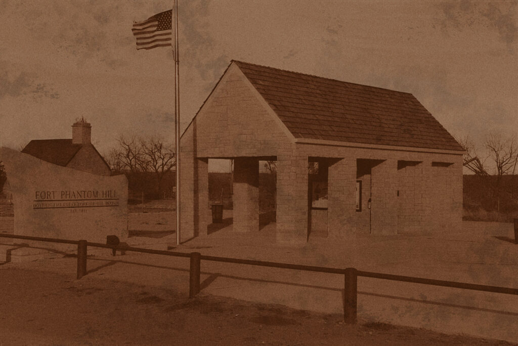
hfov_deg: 39.6
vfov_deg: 27.0
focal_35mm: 50
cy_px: 173
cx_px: 259
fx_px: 719
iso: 100
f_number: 8
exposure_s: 1/250
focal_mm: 50
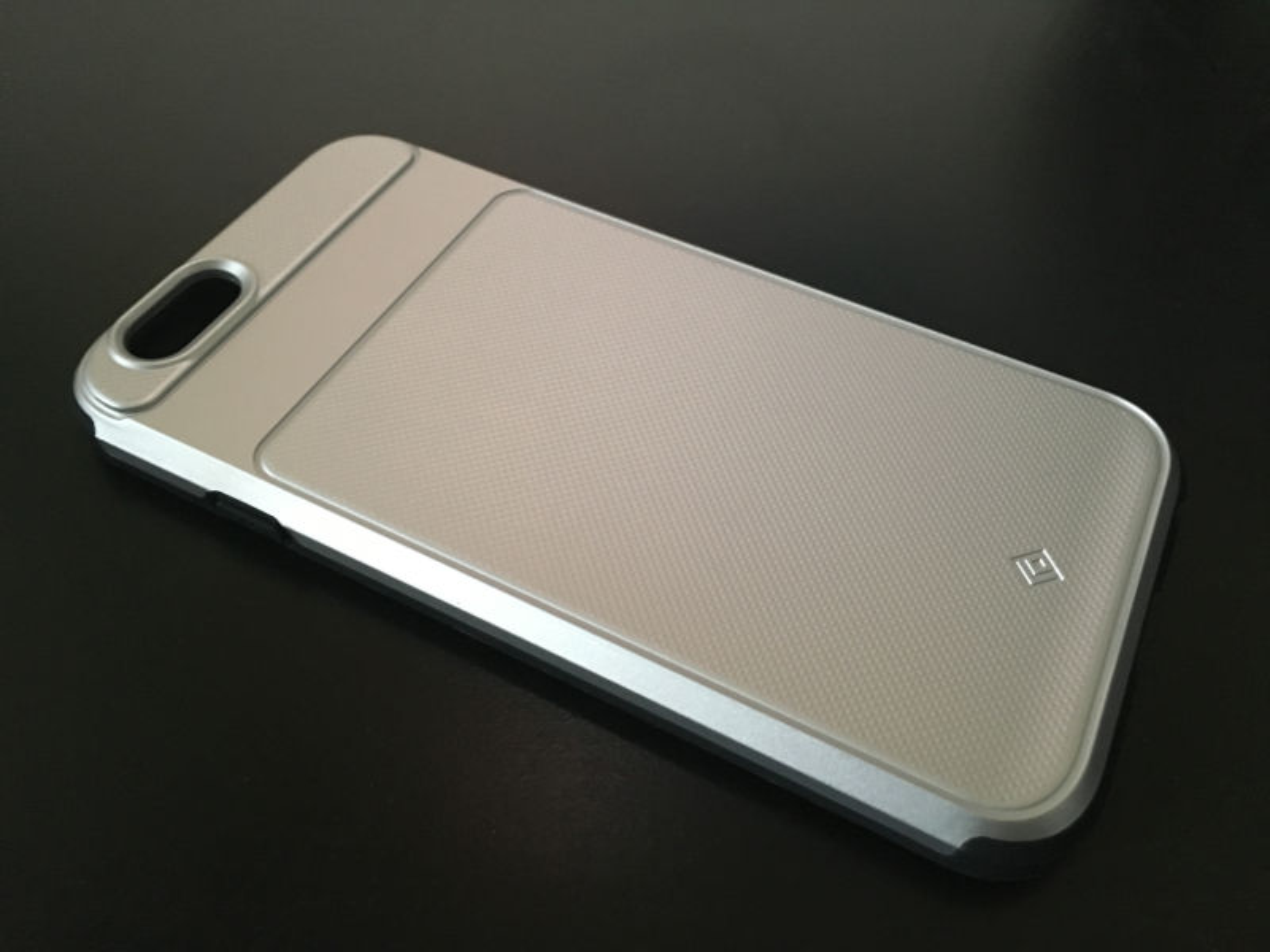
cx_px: 635
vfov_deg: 48.2
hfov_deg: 61.7
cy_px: 476
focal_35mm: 29
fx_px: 1064
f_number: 2.2
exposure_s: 1/15
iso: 400
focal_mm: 4.15
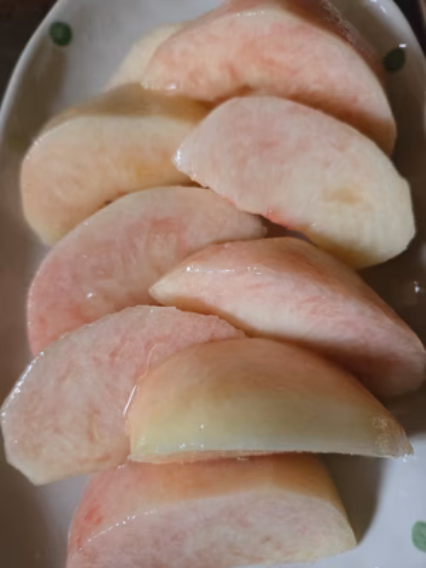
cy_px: 284
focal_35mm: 23
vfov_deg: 73.9
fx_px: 377
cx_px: 213
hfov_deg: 58.9
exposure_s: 1/100
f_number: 1.8
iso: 1250
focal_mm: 5.4
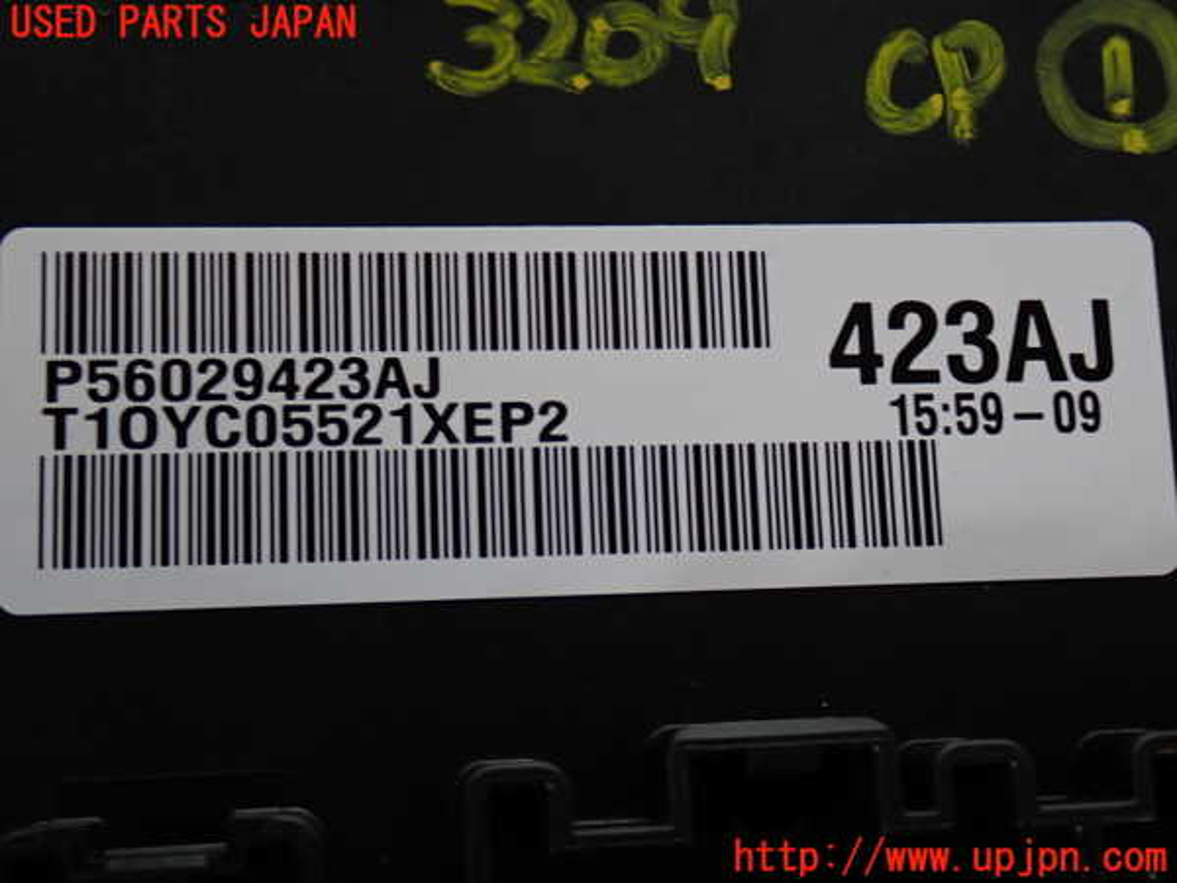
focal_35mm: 50
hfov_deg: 38.2
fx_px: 1700
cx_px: 588
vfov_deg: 29.1
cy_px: 442
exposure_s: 1/50
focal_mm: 9.01
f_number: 3.2
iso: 200
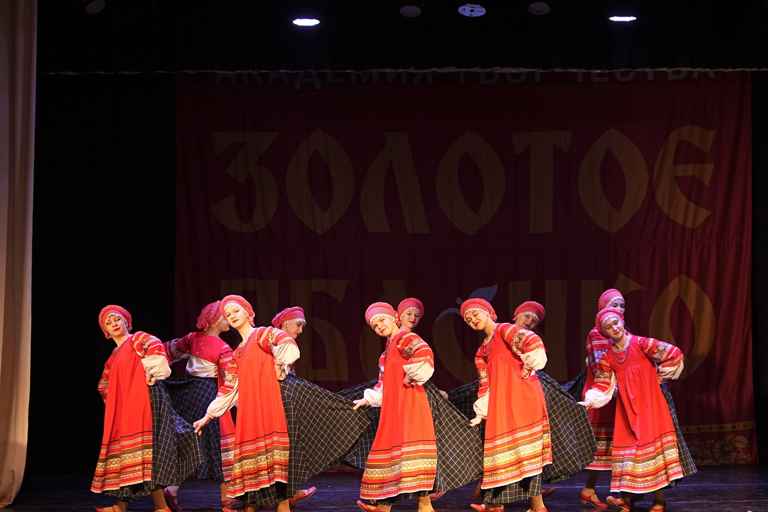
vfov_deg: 13.0
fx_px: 2240
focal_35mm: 105
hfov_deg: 19.5
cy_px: 256
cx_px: 384
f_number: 2.8
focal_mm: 70
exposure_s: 1/400
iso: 1250
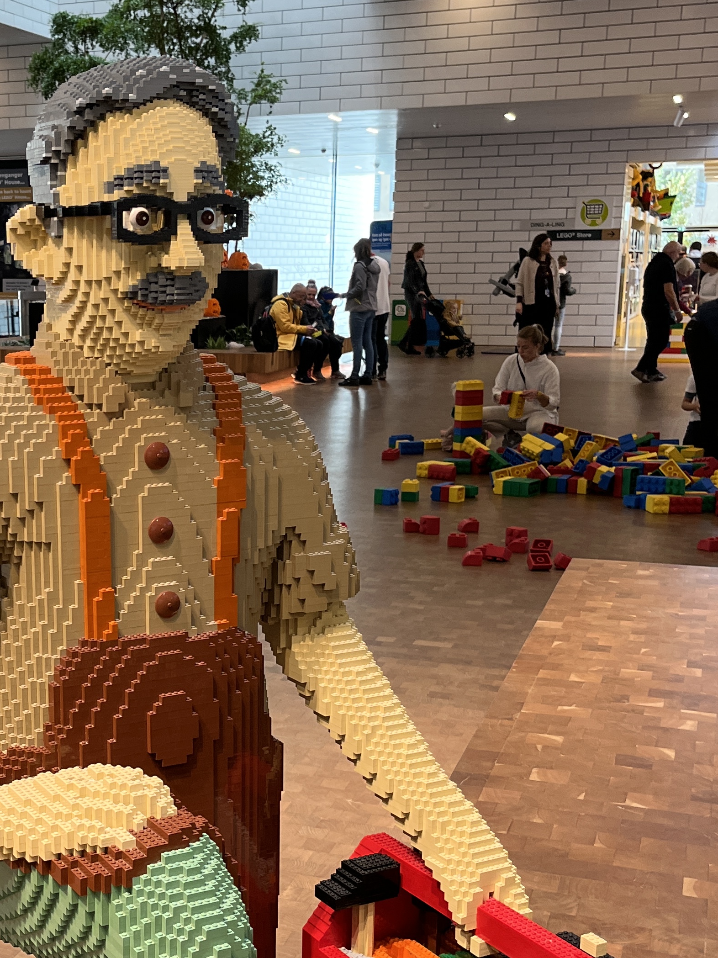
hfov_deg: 28.3
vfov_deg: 38.0
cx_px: 112
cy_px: 577
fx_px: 1383
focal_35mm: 50
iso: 125
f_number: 1.6
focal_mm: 5.1
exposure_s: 1/108
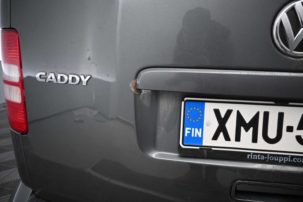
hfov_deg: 73.7
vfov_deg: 53.1
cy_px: 101
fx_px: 202
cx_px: 152
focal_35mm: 24
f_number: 3.5
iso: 1250
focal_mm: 16
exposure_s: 1/125
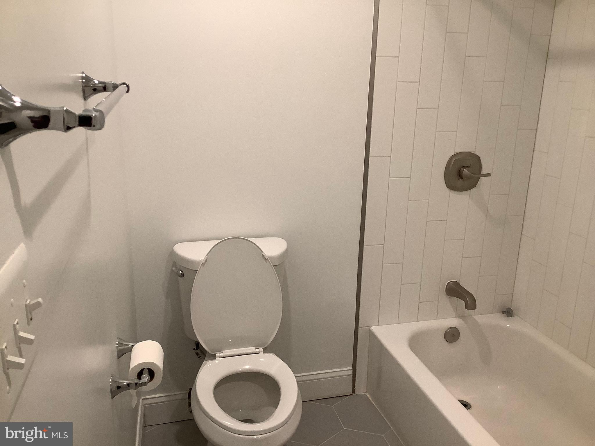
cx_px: 298
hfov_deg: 58.4
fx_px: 533
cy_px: 223
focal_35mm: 31
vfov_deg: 45.4
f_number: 2.4
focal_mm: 3.3
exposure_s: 1/60
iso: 125
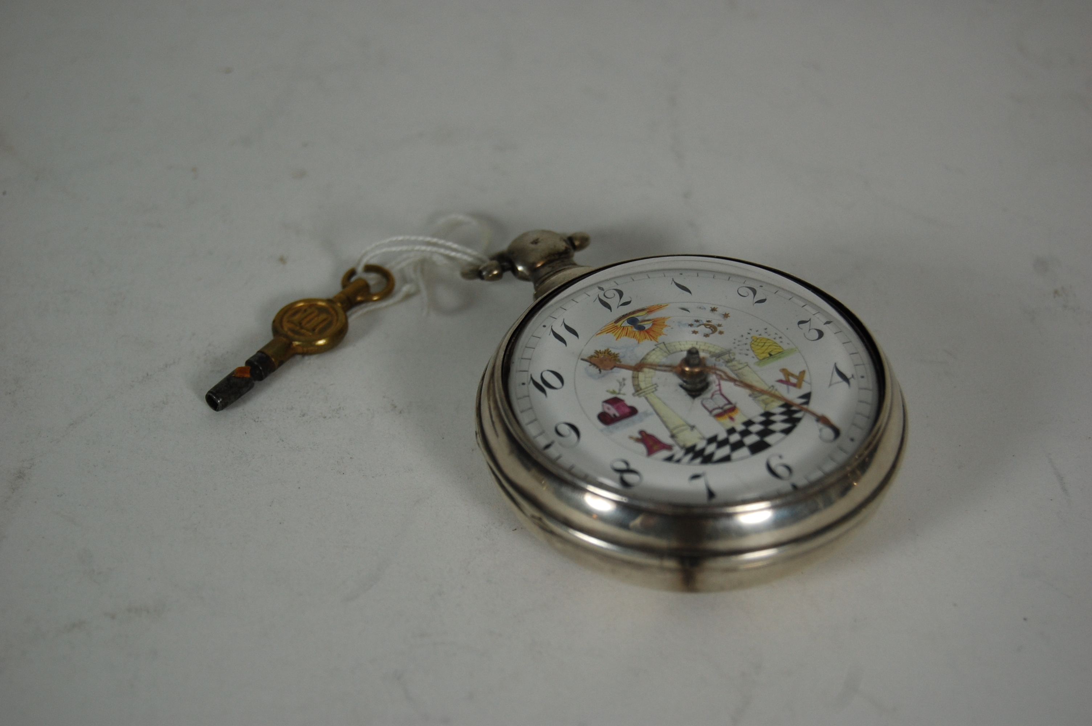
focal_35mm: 78
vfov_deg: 17.5
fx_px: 2364
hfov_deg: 26.0
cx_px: 546
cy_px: 363
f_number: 5.6
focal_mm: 52
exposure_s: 1/125
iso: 360
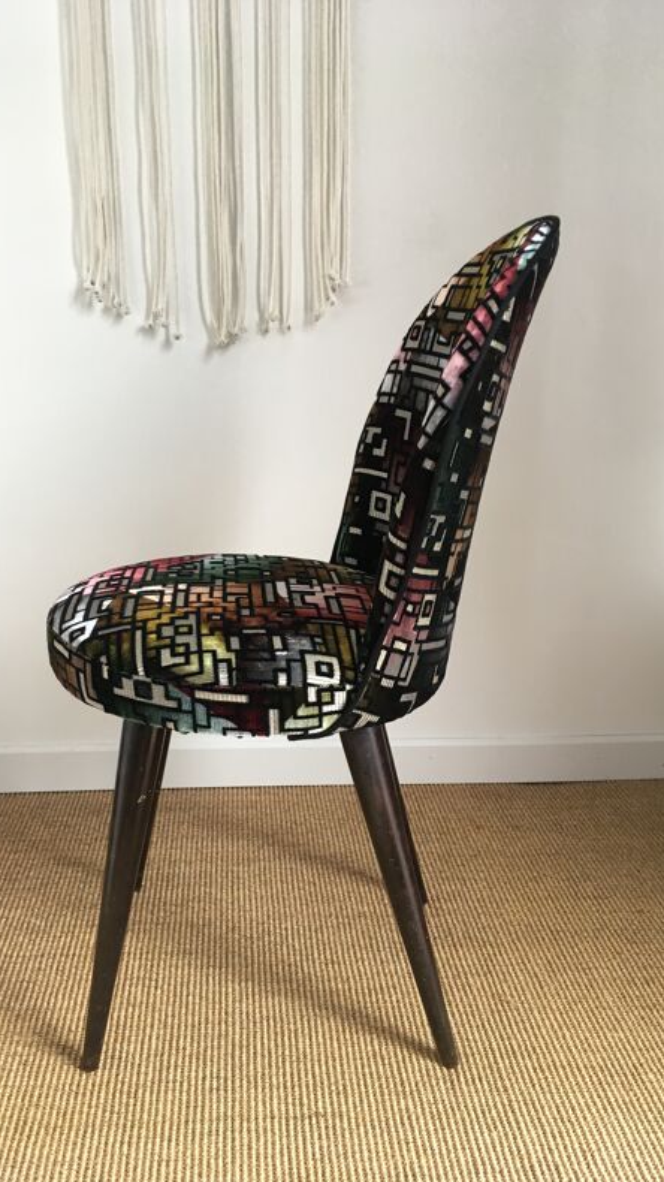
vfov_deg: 61.0
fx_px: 1002
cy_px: 595
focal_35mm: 32
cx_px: 289
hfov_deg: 36.6
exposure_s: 1/33
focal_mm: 4.15
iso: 50
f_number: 2.2
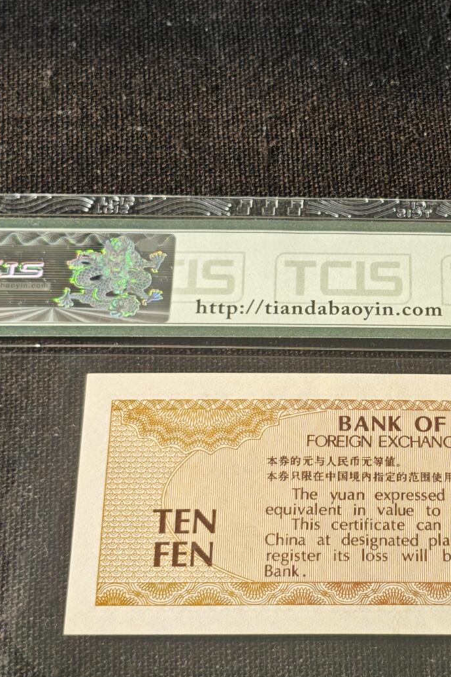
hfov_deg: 17.6
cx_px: 433
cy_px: 339
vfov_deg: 26.7
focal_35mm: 76
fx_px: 1428
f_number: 1.5
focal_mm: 4.94
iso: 50
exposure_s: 1/252
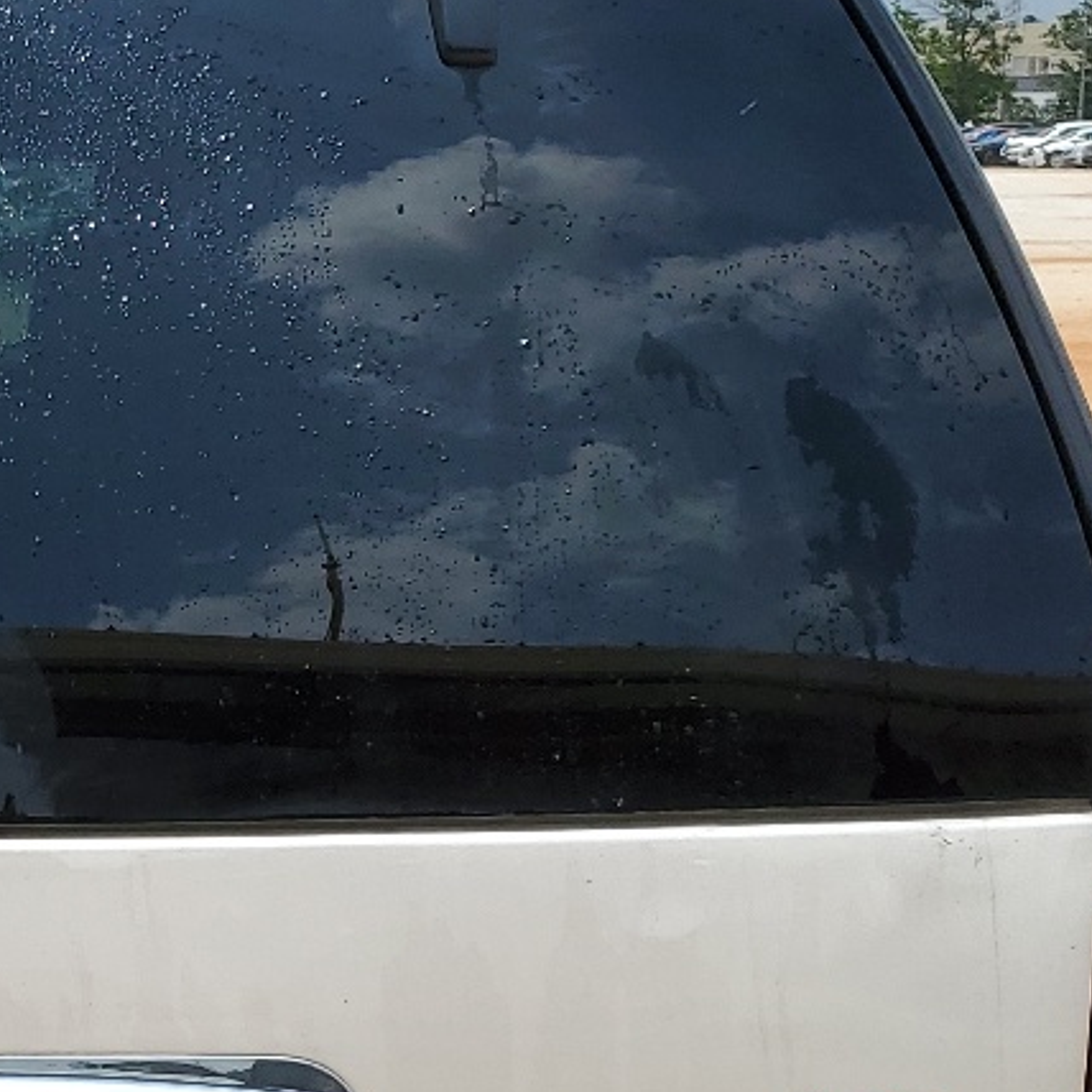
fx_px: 3069
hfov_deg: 19.1
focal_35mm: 86
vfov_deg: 19.9
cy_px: 941
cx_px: -217
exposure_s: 1/5000
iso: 50
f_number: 1.5
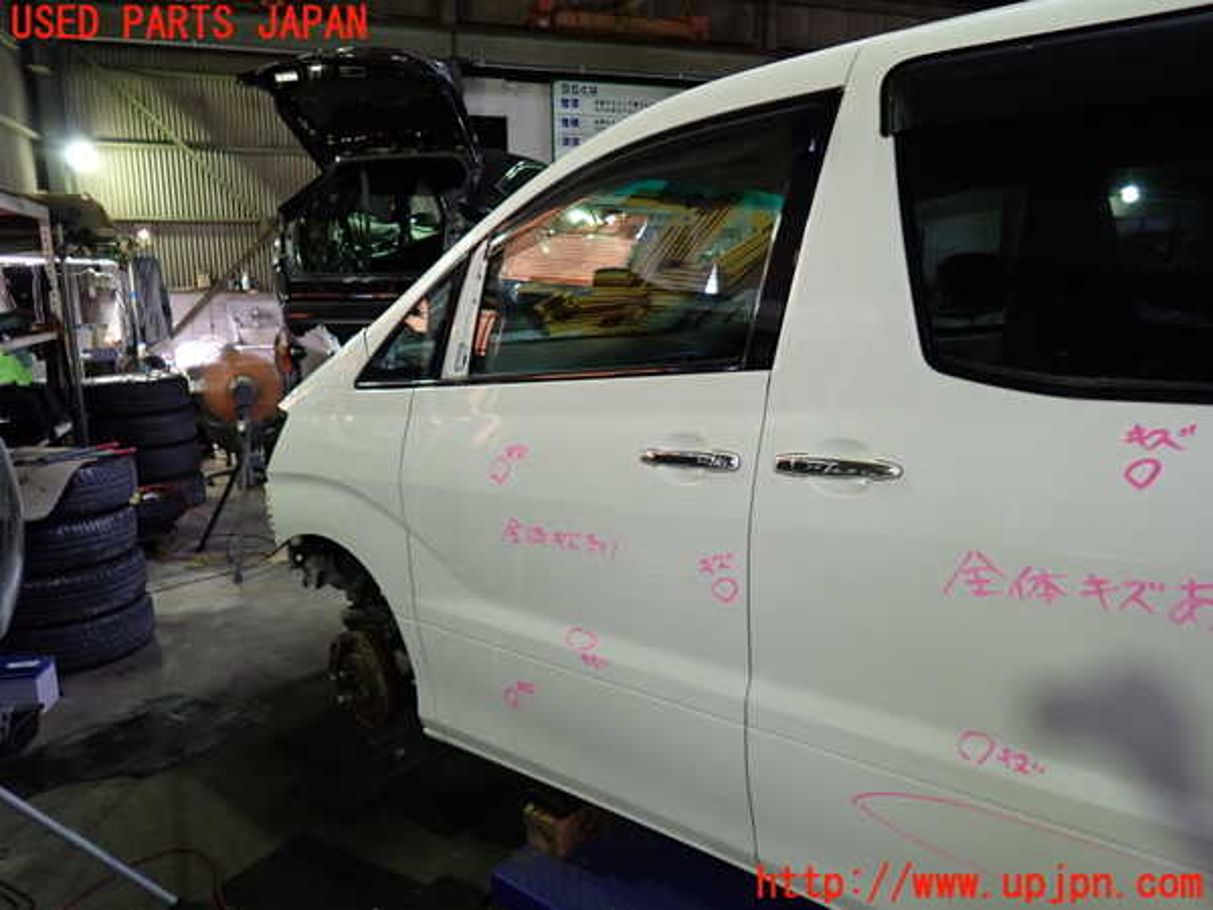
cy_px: 455
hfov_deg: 69.4
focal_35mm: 25
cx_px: 606
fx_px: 876
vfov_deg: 54.9
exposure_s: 1/30
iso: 200
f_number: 2
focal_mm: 4.5
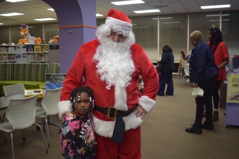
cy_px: 80
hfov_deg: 53.1
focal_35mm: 36
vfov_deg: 36.9
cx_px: 120
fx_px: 239
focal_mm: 24
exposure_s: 1/60
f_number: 4
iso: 640
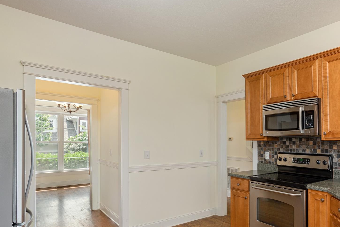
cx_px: 229
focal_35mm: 24
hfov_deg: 71.4
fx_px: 227
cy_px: 142
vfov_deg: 52.6
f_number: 8
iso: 320
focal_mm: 17
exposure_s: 1/50
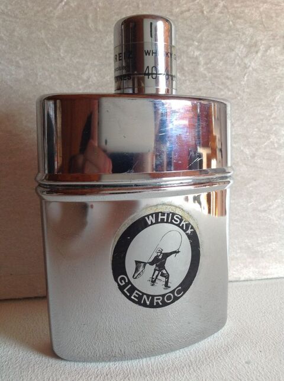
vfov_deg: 52.7
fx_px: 384
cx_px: 142
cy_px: 190
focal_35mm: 35
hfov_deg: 40.6
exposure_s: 1/120
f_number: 2.4
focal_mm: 4.28
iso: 80
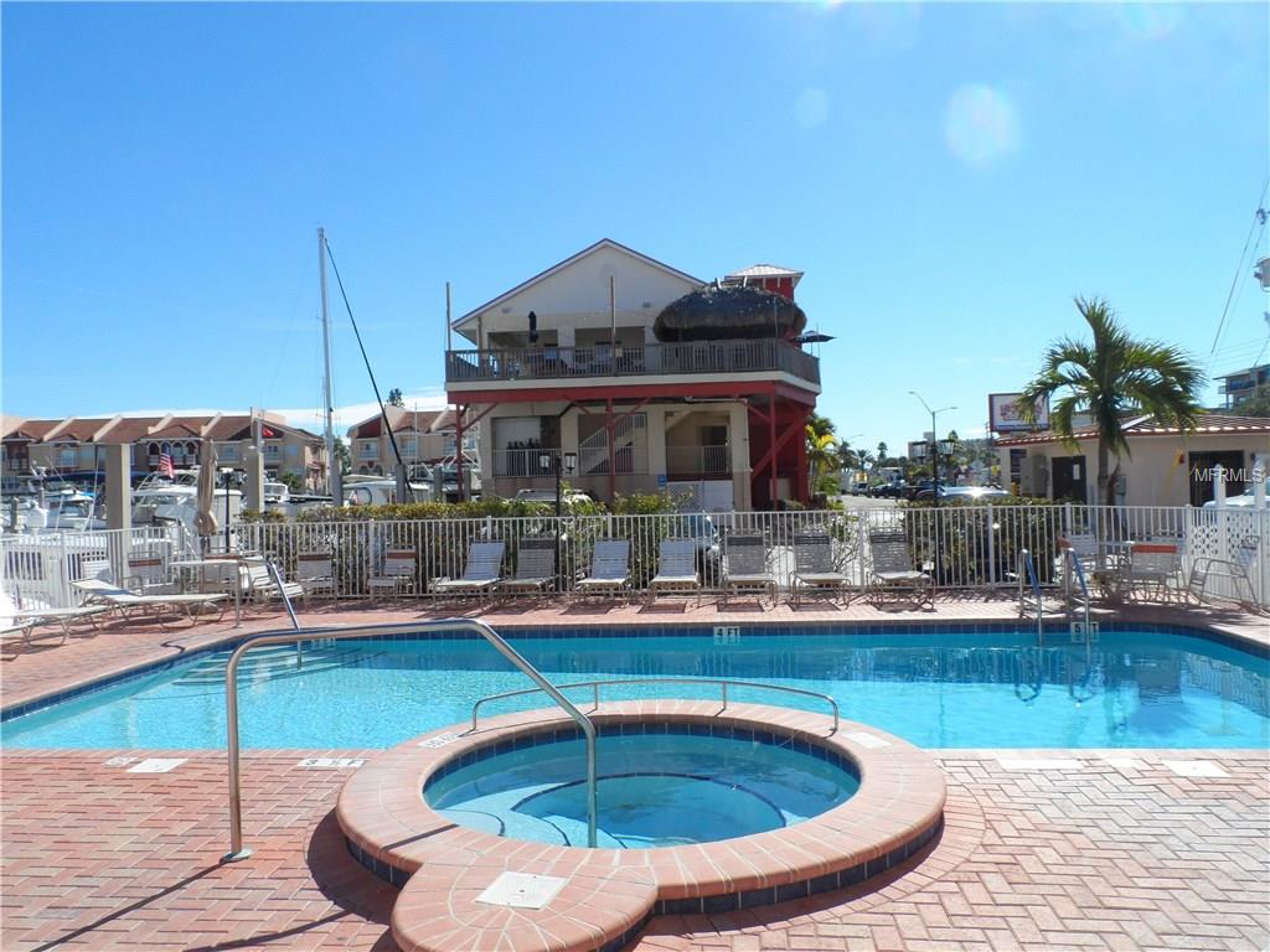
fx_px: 881
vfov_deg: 56.8
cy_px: 476
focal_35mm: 24
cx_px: 635
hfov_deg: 71.6
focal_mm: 4
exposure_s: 1/750
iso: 80
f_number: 4.5
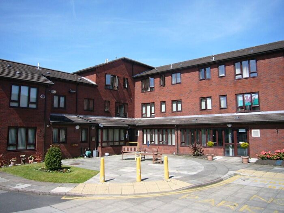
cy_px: 106
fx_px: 230
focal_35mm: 28
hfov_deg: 63.4
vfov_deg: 49.7
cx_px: 142
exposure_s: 1/250
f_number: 5.6
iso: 80
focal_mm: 4.6
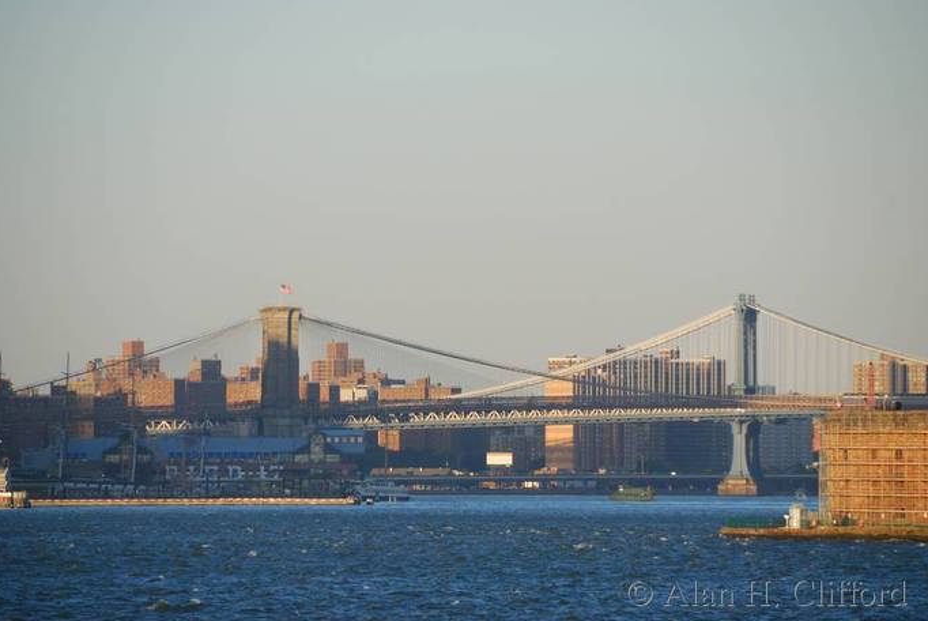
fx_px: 7946
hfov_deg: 6.7
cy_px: 308
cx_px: 469
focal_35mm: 308
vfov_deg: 4.5
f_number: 5.6
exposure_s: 1/500
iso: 250
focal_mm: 200
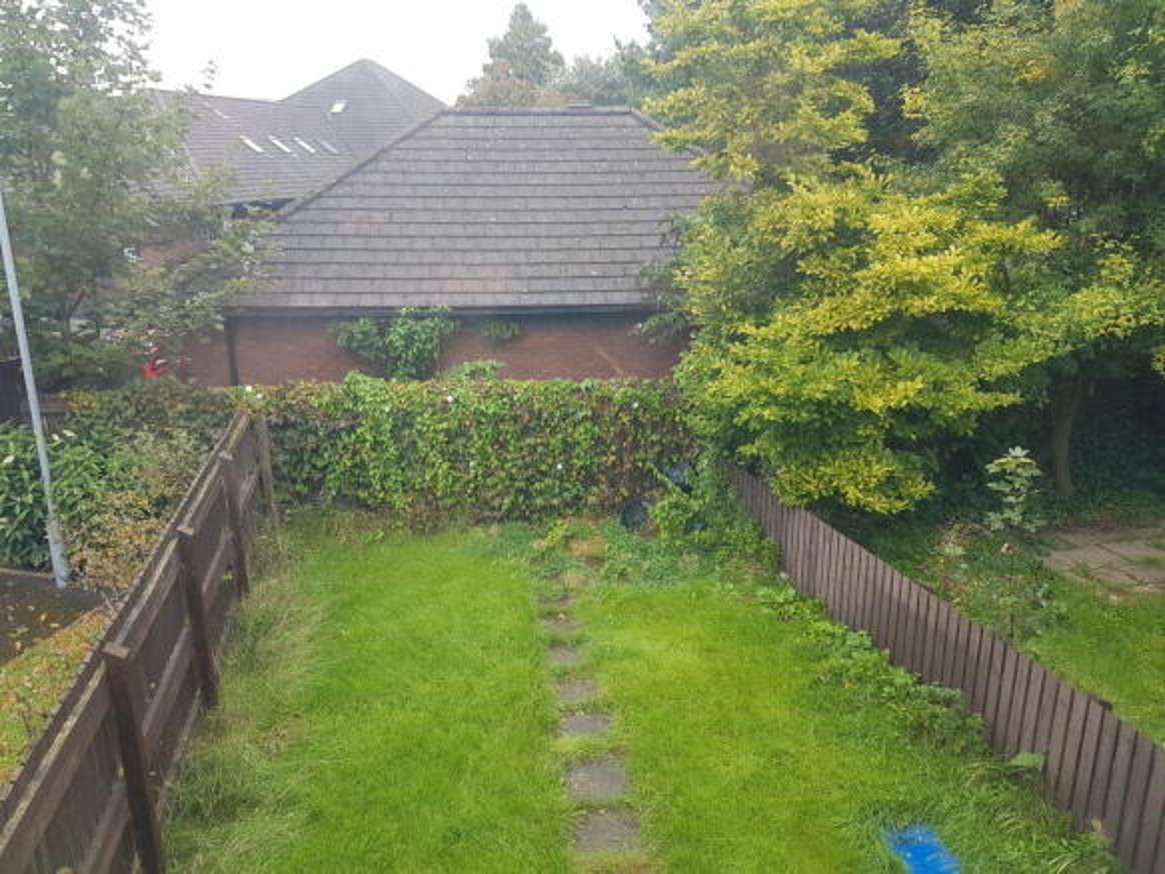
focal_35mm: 26
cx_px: 582
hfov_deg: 67.3
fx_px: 875
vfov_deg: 53.0
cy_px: 437
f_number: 1.7
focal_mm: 4.2
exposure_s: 1/100
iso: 40
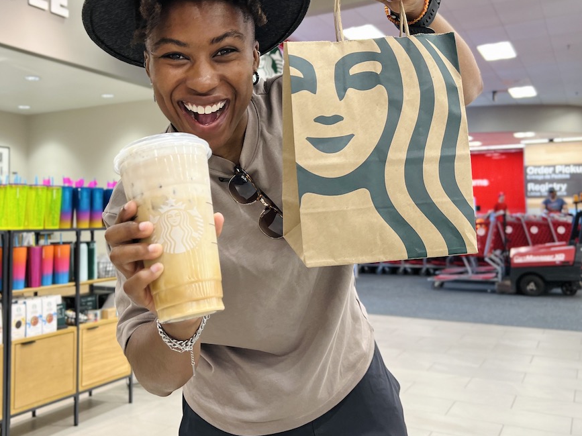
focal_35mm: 36
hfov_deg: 50.9
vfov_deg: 39.4
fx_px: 605
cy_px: 170
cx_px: 220
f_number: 1.5
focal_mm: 5.7
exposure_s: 1/60
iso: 100
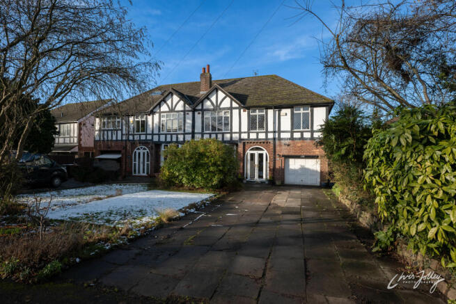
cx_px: 228
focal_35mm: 19
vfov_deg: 64.6
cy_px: 152
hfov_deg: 86.9
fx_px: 241
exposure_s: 1/1250
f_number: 6.3
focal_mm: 19
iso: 640
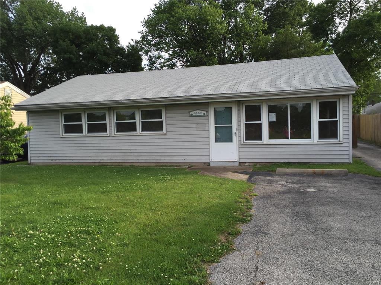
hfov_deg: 61.7
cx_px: 190
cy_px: 142
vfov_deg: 48.2
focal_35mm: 29
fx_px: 319
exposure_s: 1/534
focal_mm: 4.15
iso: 32
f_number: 2.2
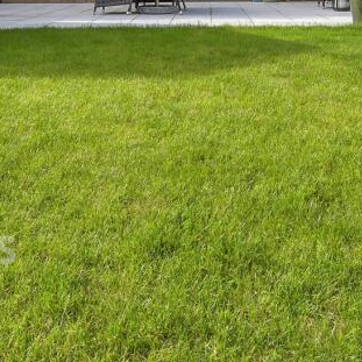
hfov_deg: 40.0
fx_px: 497
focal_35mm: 42
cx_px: 201
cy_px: -26
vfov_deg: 35.0
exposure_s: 1/160
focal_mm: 10
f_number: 8
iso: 250
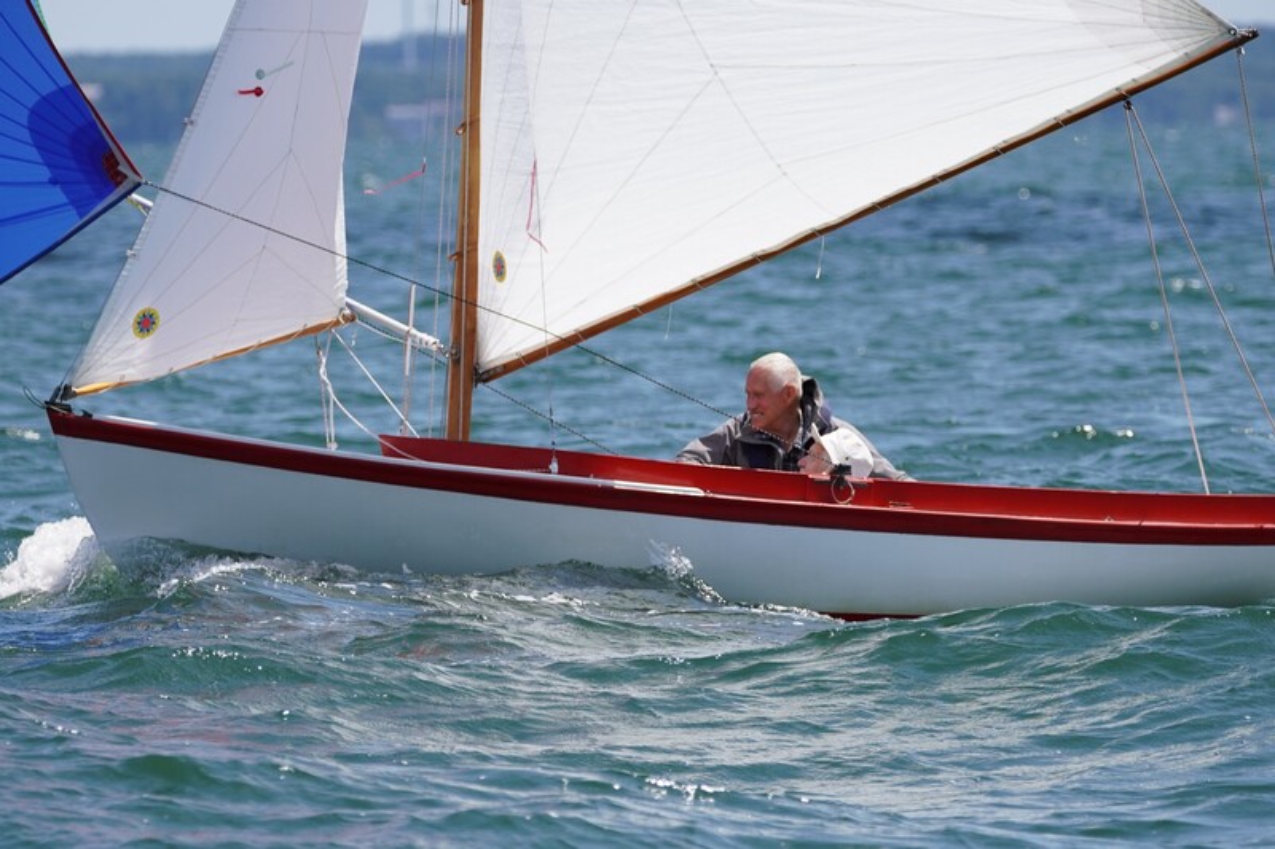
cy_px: 424
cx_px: 638
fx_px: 14605
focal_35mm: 412
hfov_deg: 5.0
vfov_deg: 3.3
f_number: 5.6
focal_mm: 275
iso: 250
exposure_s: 1/1250
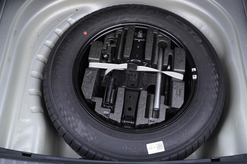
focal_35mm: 36
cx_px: 124
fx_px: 247
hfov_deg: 53.1
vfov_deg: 36.9
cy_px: 82
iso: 320
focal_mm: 24
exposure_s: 1/40
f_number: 2.8
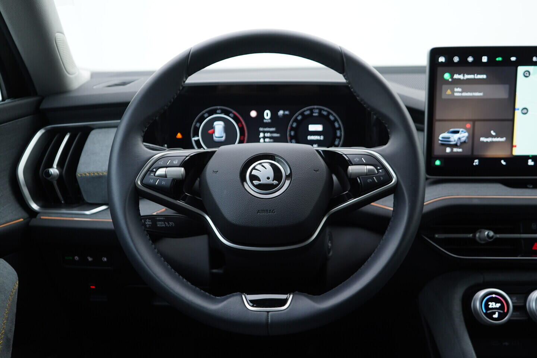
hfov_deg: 53.1
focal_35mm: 36
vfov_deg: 36.9
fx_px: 537
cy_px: 179
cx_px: 268
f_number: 2.8
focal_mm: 24
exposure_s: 1/40
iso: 160
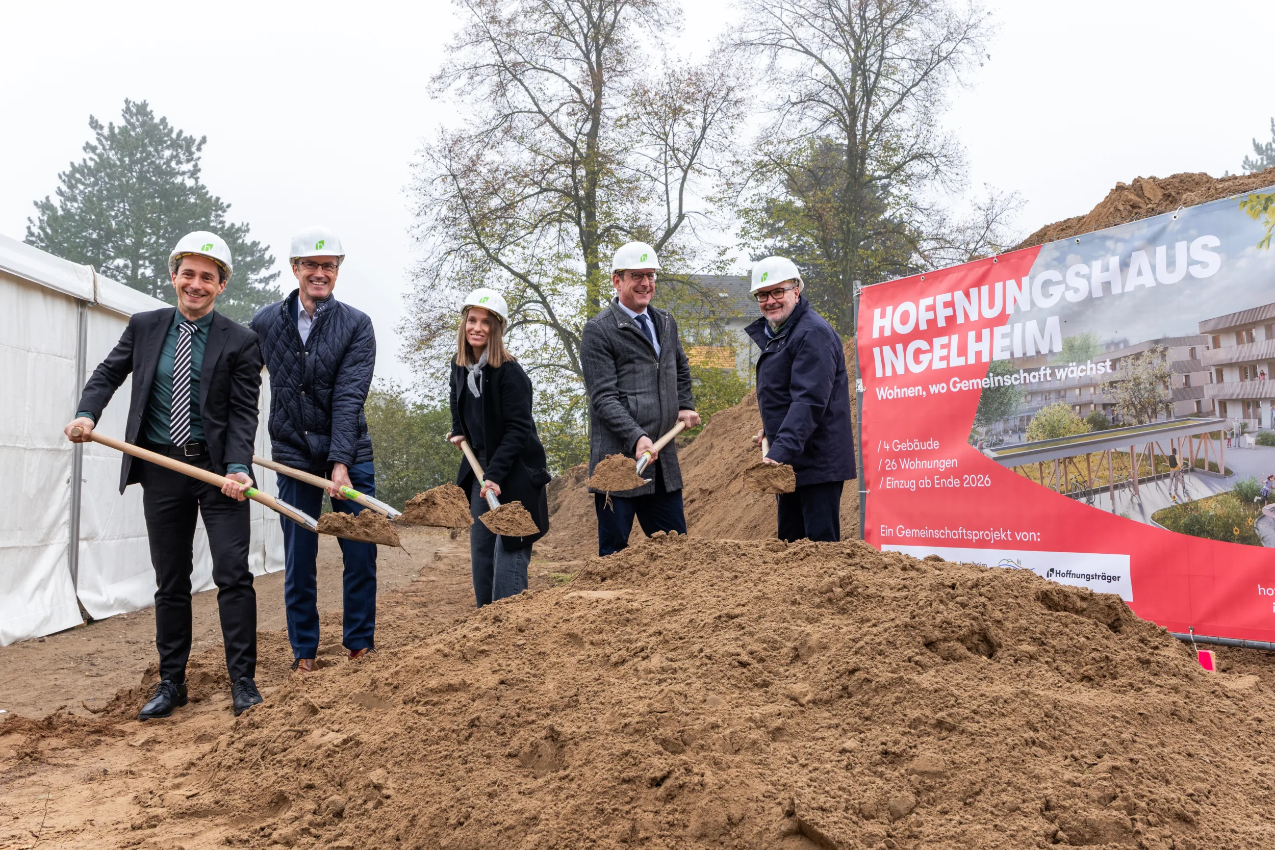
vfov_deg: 42.3
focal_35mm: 31
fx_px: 1098
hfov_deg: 60.3
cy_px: 425
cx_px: 638
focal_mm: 31
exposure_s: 1/125
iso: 800
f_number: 9
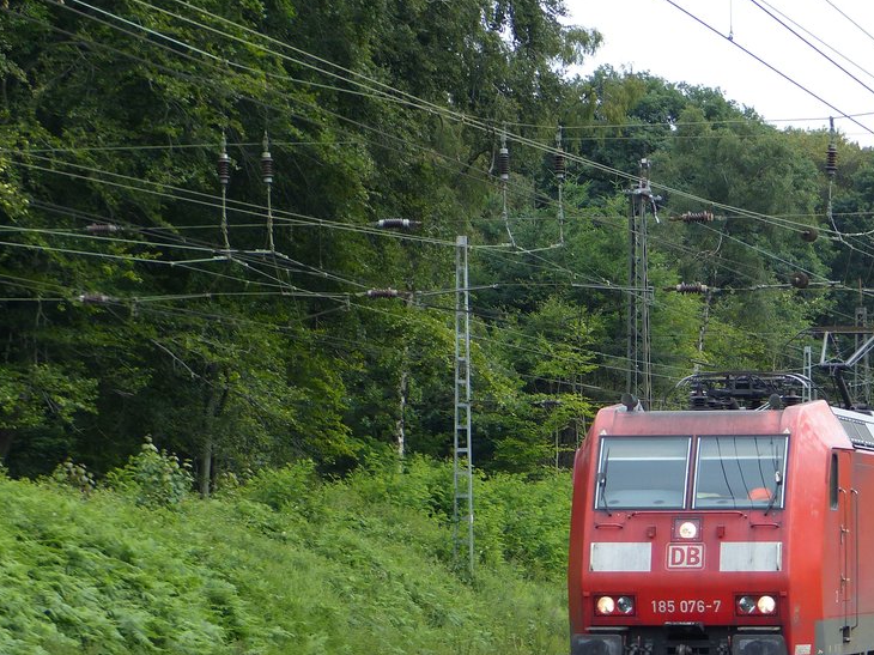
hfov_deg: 11.2
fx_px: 4442
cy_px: 437
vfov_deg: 8.4
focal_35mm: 176
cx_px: 699
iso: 100
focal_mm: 19.2
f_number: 2.8
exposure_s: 1/640
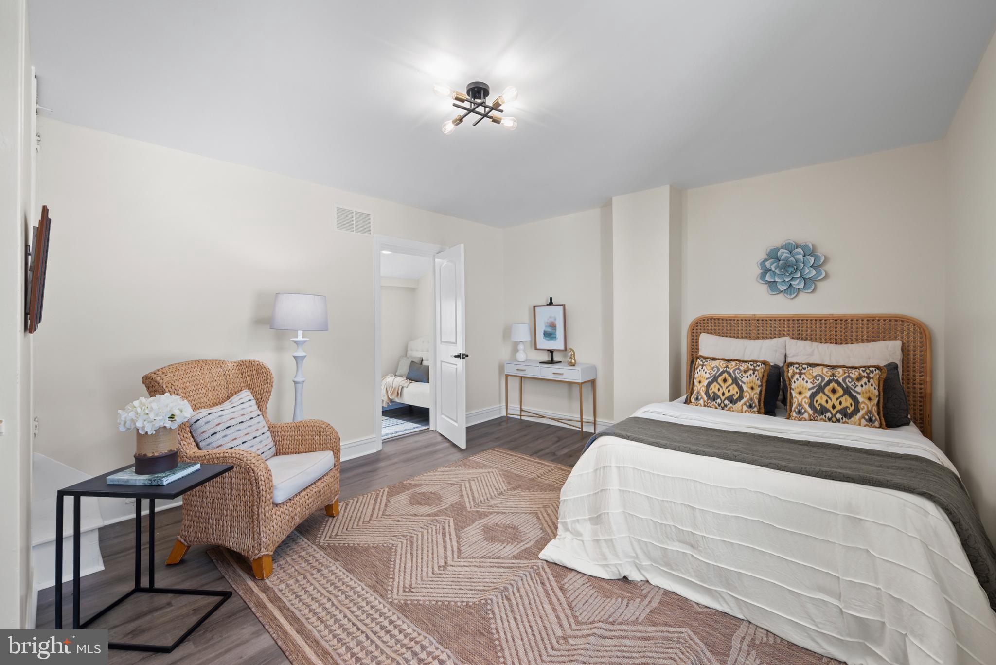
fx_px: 415
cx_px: 498
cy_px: 332
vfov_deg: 77.4
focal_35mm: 15
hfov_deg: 100.4
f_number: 8
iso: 640
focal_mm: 15
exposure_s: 1/5
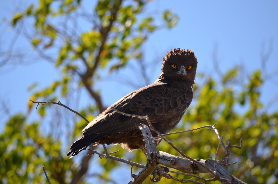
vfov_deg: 3.0
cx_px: 139
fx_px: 3468
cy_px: 92
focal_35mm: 450
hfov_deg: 4.6
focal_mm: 300
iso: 200
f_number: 6.3
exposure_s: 1/640
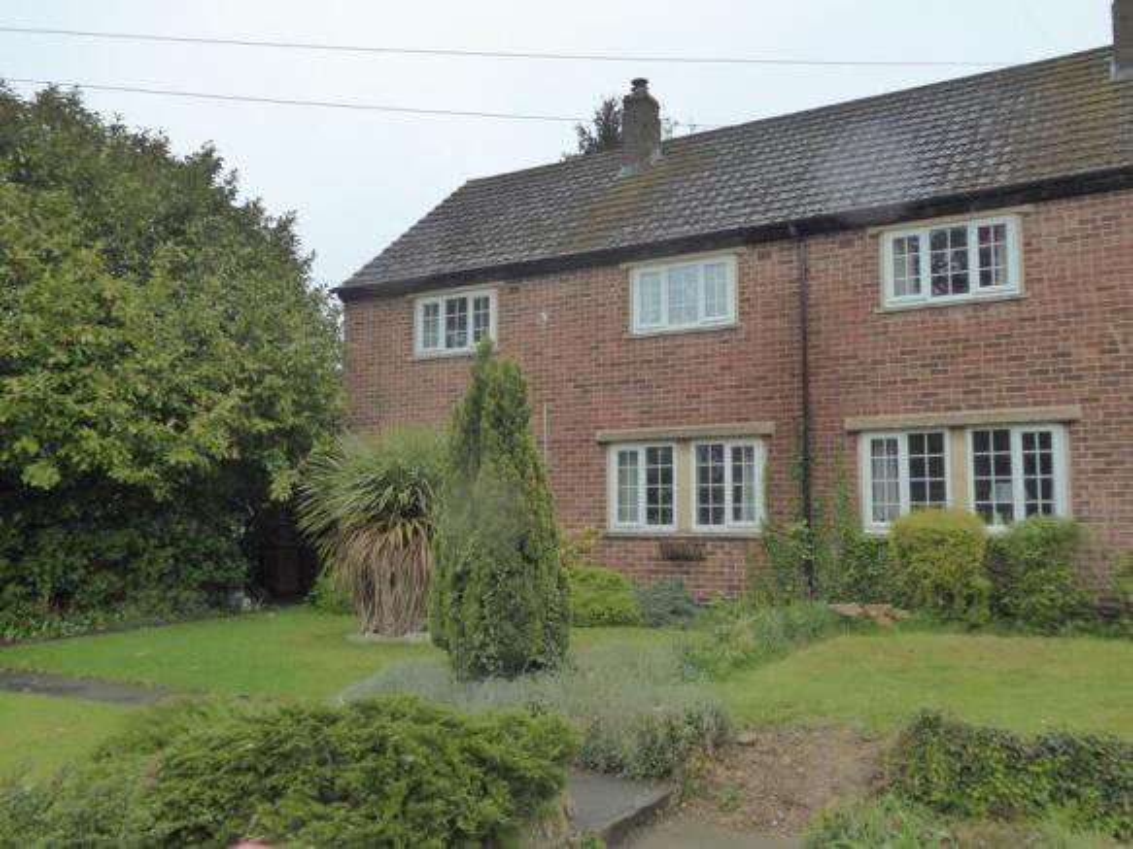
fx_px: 1014
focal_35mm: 31
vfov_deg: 45.4
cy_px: 424
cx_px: 566
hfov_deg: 58.4
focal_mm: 5.4
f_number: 3.5
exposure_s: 1/500
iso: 400
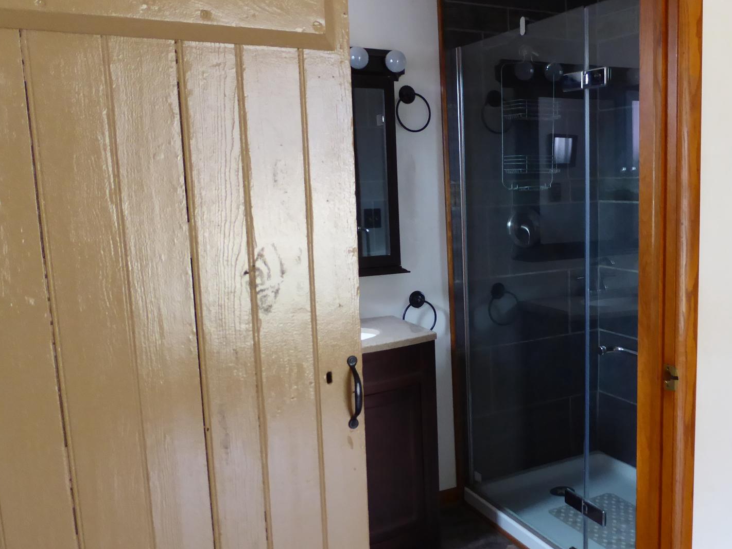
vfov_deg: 39.6
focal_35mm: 36
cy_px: 311
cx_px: 523
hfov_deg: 49.8
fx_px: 761
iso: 400
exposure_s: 1/10
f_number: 3.3
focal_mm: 4.3
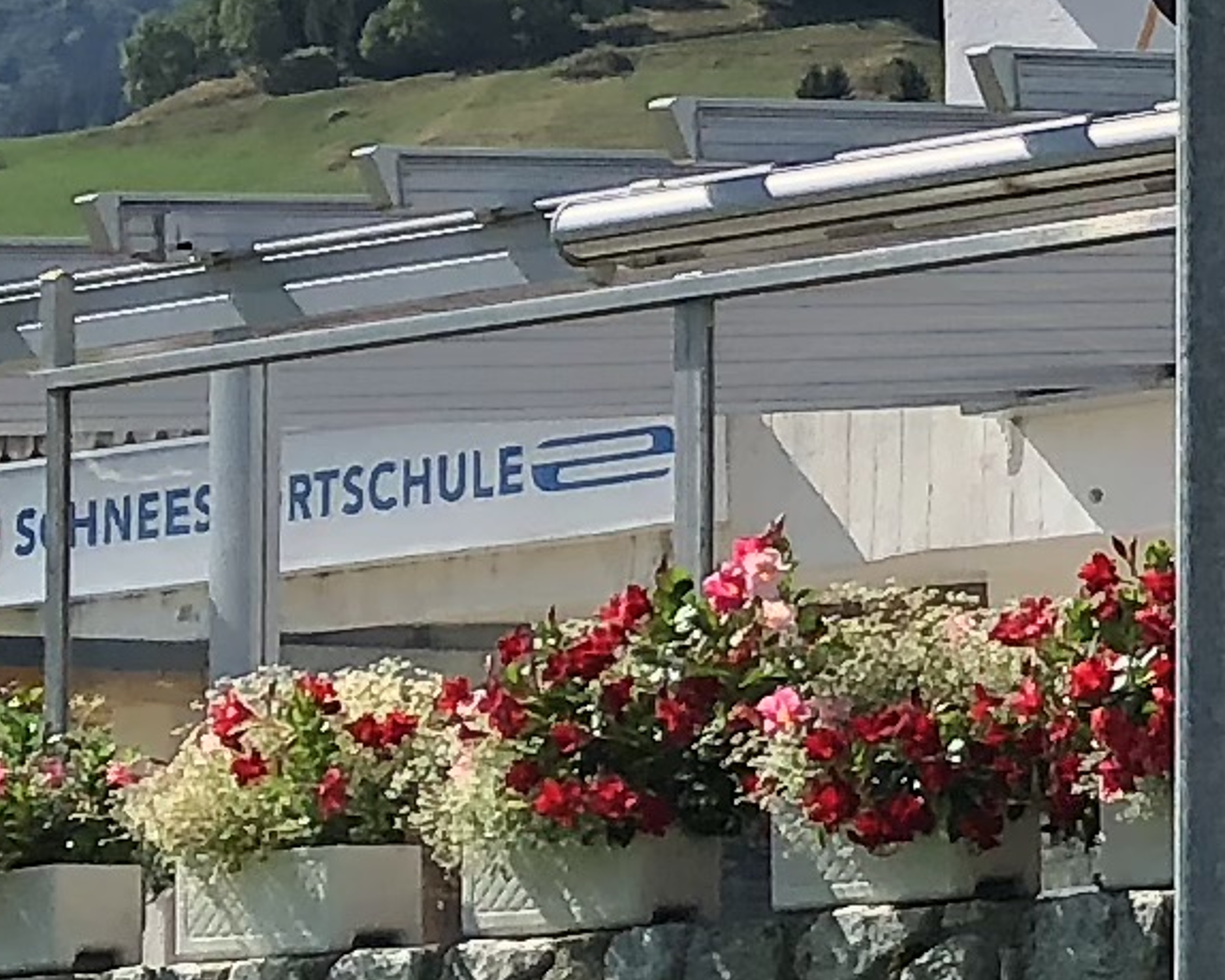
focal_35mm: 199
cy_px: 416
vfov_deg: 7.8
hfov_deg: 8.6
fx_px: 7214
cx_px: 3180
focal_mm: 3.99
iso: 20
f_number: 1.8
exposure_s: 1/2000
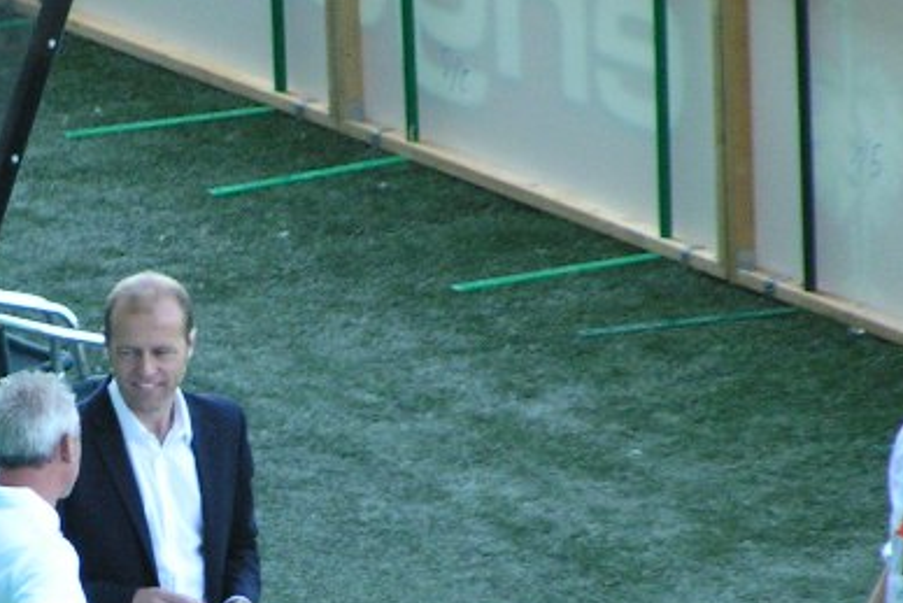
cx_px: 102
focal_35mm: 667
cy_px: 435
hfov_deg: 3.1
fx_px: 16736
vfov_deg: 2.1
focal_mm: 47.6
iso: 200
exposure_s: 1/250
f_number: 3.5
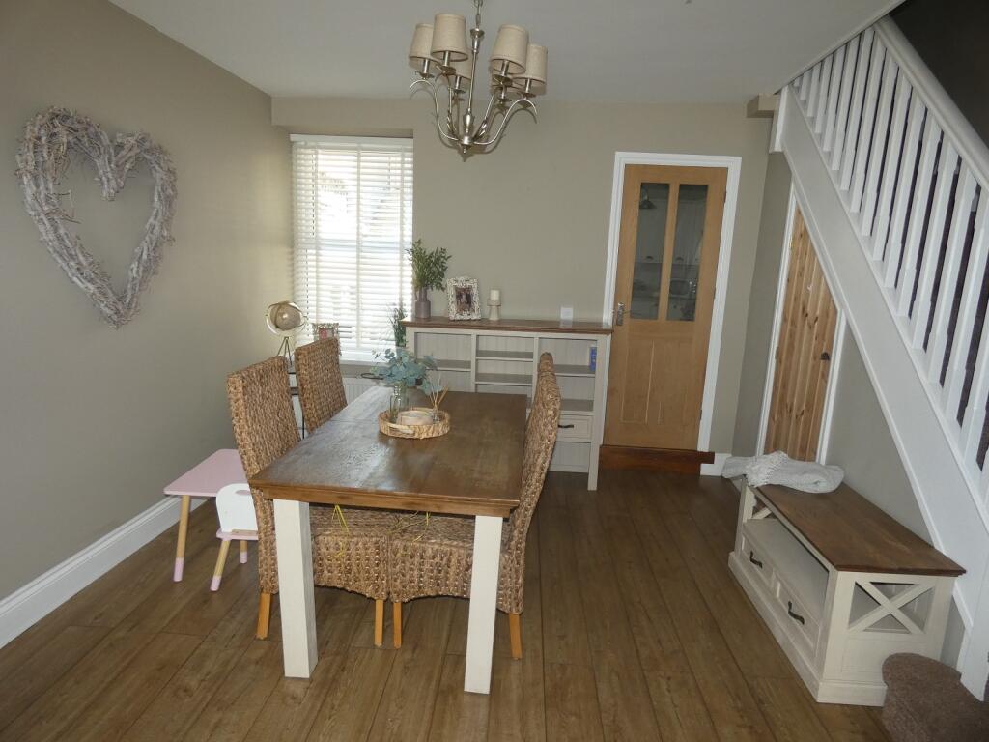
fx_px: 571
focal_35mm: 20
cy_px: 371
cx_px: 494
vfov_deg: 66.0
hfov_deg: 81.7
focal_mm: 3.6
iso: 200
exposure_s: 1/60
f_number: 2.8
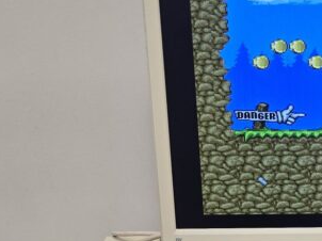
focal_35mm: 78
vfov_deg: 18.0
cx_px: 347
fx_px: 725
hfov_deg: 23.6
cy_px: 288
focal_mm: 6.3
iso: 200
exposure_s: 1/100
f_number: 1.7
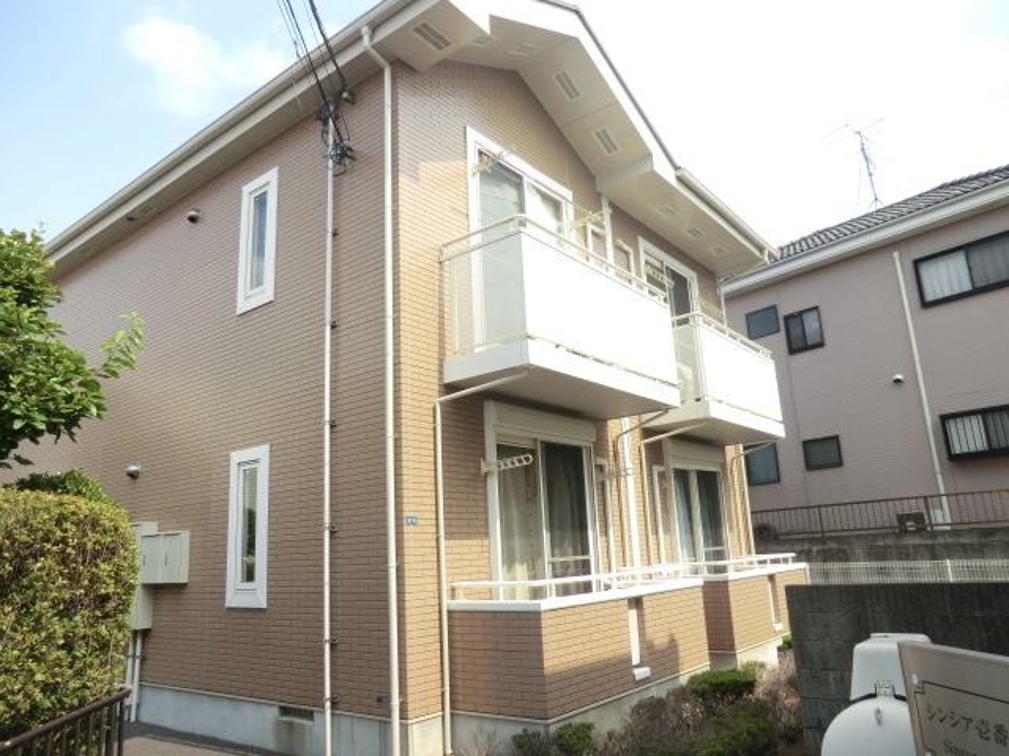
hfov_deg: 71.6
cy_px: 378
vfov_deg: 56.8
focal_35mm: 24
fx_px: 700
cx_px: 504
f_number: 3.2
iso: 80
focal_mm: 4.3
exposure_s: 1/500
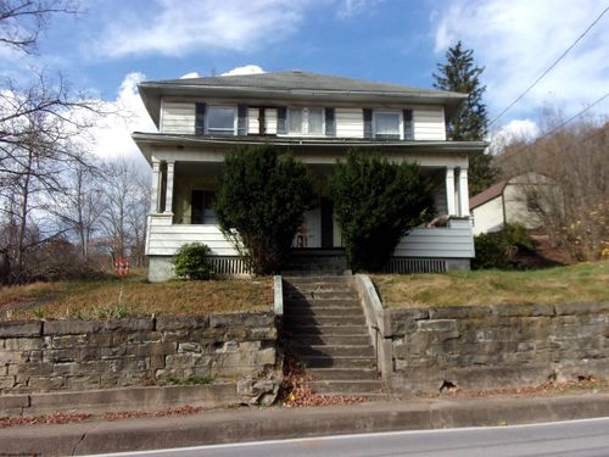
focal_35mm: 28
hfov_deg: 63.4
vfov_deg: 49.7
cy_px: 228
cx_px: 304
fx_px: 493
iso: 200
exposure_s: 1/180
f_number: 10.8
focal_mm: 5.1
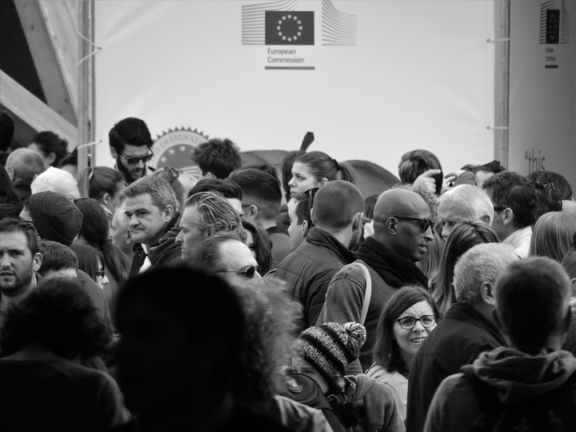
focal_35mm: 1000
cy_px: 216
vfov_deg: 1.5
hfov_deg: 2.0
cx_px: 288
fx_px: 16636
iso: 400
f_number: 5.9
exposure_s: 1/250
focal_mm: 180
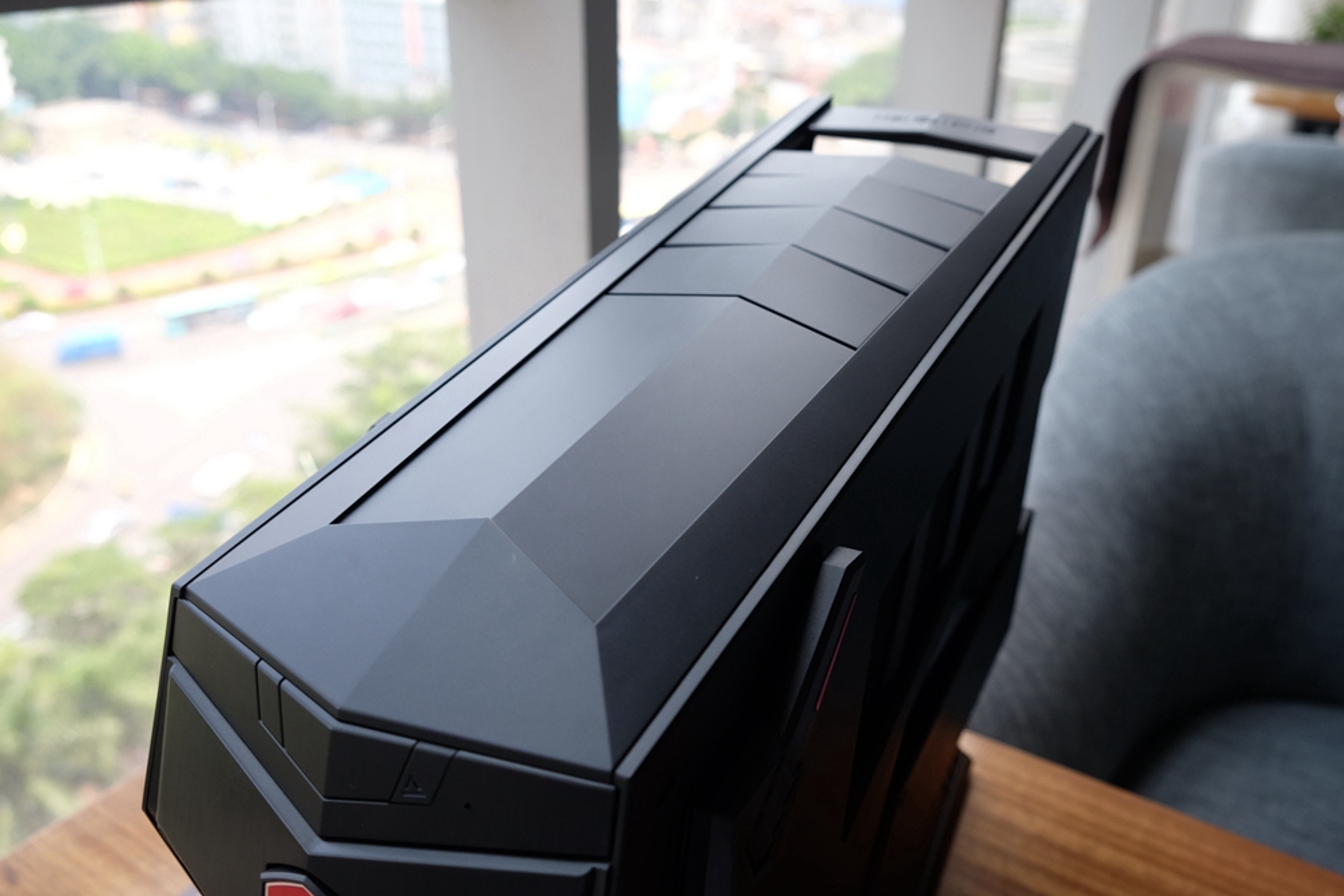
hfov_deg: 63.7
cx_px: 672
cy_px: 448
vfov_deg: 45.0
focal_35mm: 29
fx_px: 1083
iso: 250
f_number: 4
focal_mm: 19.6
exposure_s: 1/28
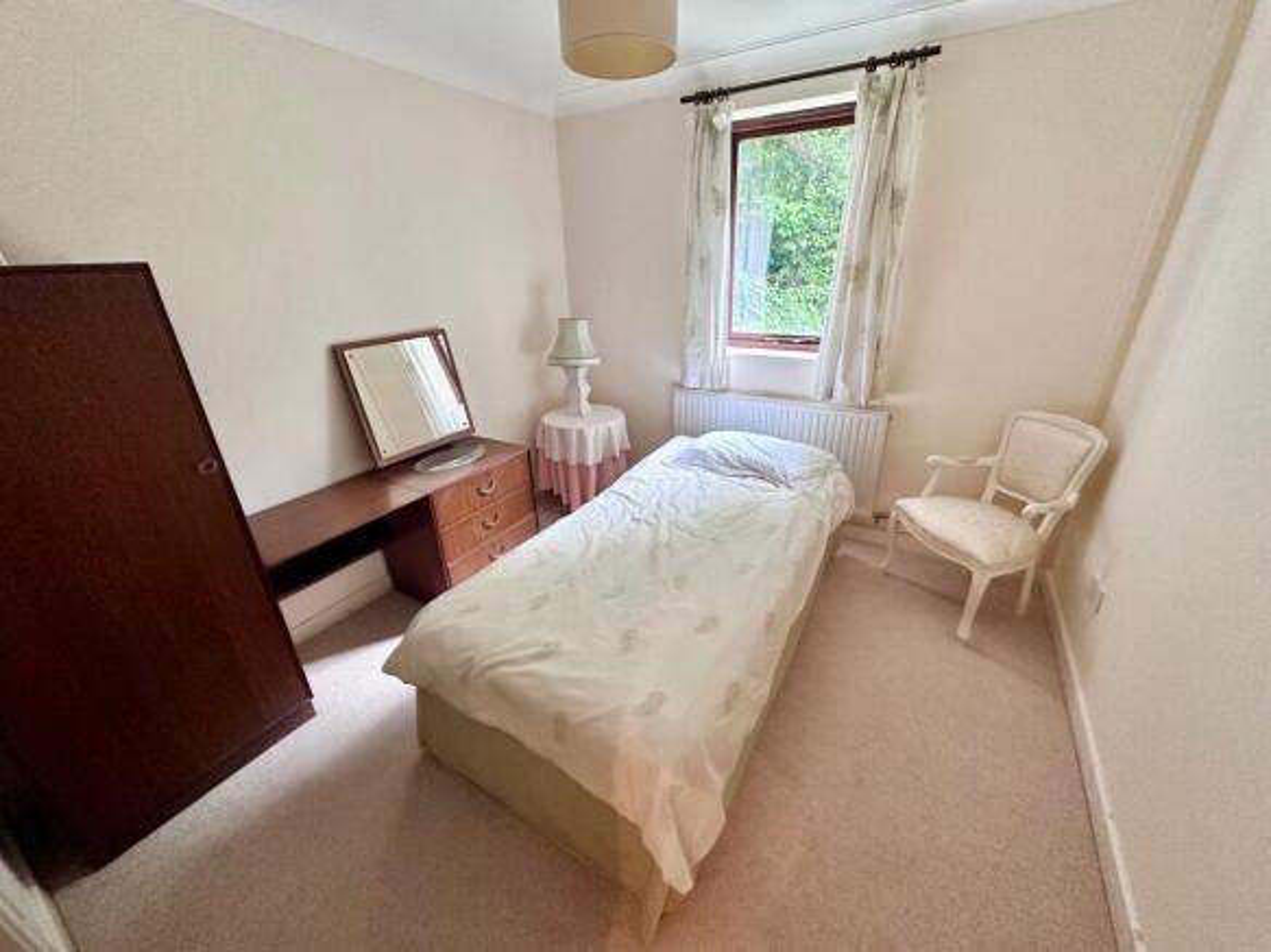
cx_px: 636
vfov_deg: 85.7
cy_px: 476
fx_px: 514
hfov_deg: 102.1
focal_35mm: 14
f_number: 2.2
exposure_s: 1/100
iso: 320
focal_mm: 2.22
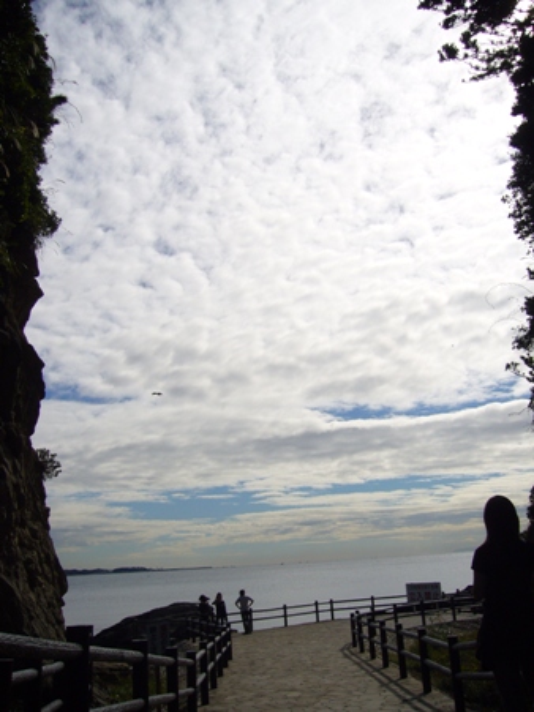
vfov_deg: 52.6
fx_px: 720
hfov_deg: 40.7
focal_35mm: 35
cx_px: 267
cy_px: 356
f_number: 5.6
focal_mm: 5.8
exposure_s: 1/2000
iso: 80
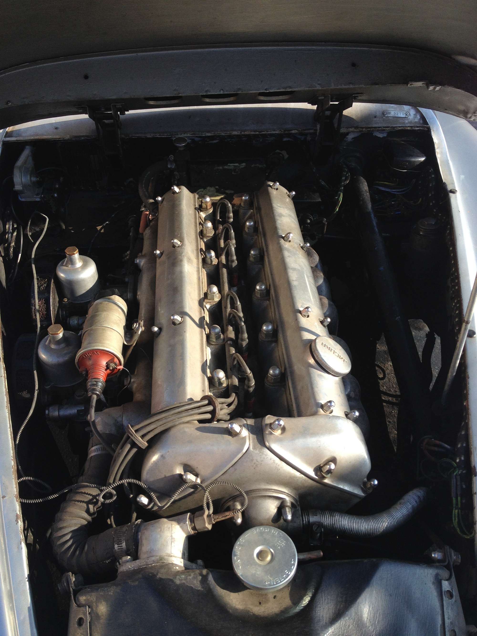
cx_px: 238
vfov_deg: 52.6
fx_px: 643
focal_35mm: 35
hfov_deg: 40.7
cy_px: 318
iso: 50
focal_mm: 4.28
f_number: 2.4
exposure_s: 1/600
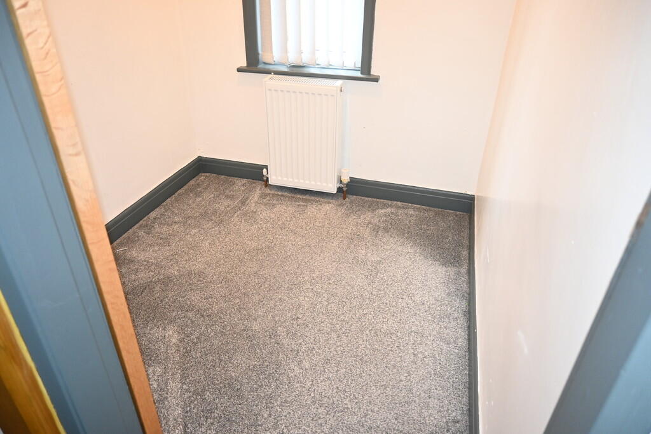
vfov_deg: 53.1
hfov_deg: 73.7
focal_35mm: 24
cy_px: 217
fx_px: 434
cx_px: 326
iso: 1000
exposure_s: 1/60
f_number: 3.5
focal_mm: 16
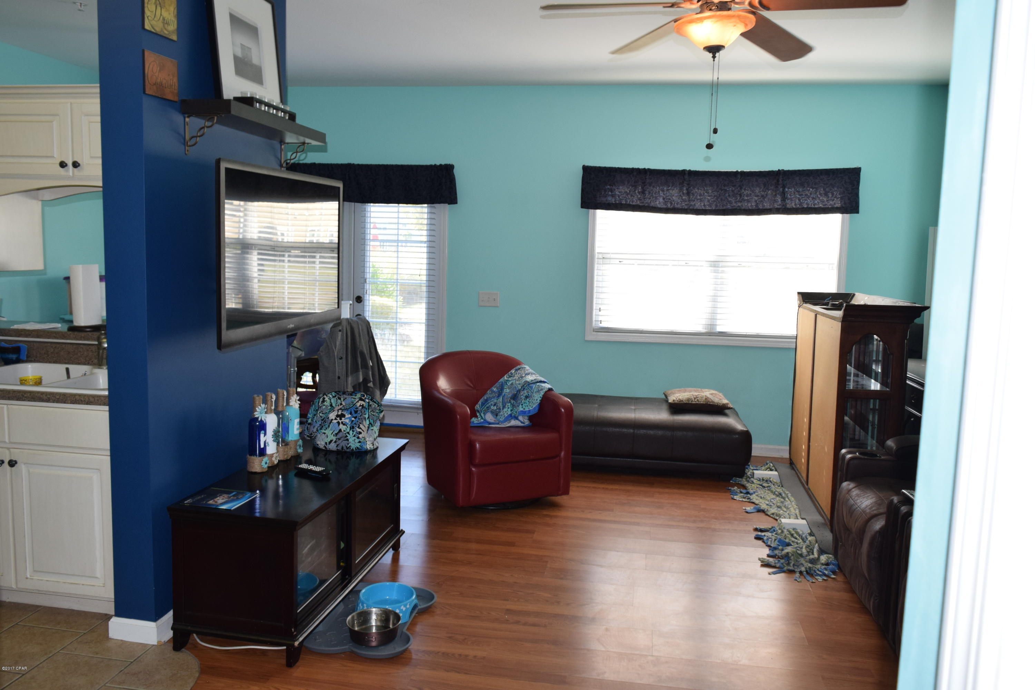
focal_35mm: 27
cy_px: 345
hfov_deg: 67.4
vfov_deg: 47.9
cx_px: 518
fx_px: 776
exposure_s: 1/125
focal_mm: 18
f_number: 5.6
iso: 640
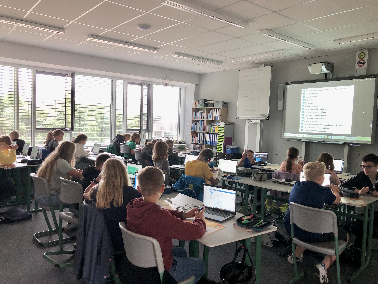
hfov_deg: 63.4
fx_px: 306
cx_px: 189
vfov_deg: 49.7
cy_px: 142
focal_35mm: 28
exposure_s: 1/15
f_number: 1.8
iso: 40
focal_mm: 3.99
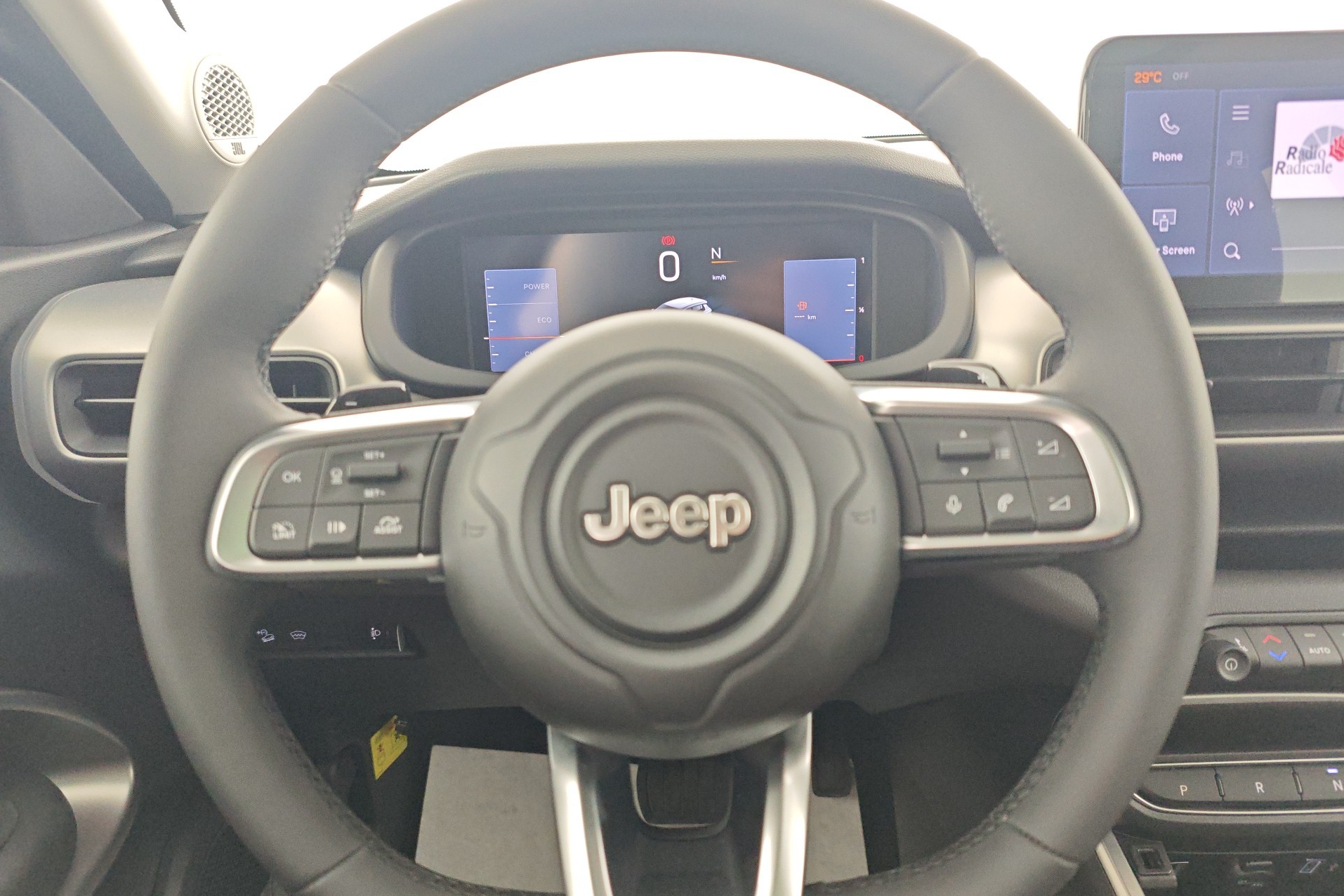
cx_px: 673
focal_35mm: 24
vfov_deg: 53.1
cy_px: 468
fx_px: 896
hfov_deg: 73.7
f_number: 1.6
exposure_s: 1/100
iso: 448
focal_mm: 6.55
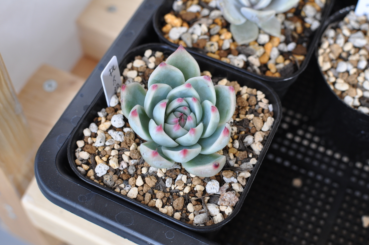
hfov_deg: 37.9
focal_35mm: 52
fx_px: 537
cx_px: 184
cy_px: 122
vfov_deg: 25.7
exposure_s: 1/100
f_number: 5
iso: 400
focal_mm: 35
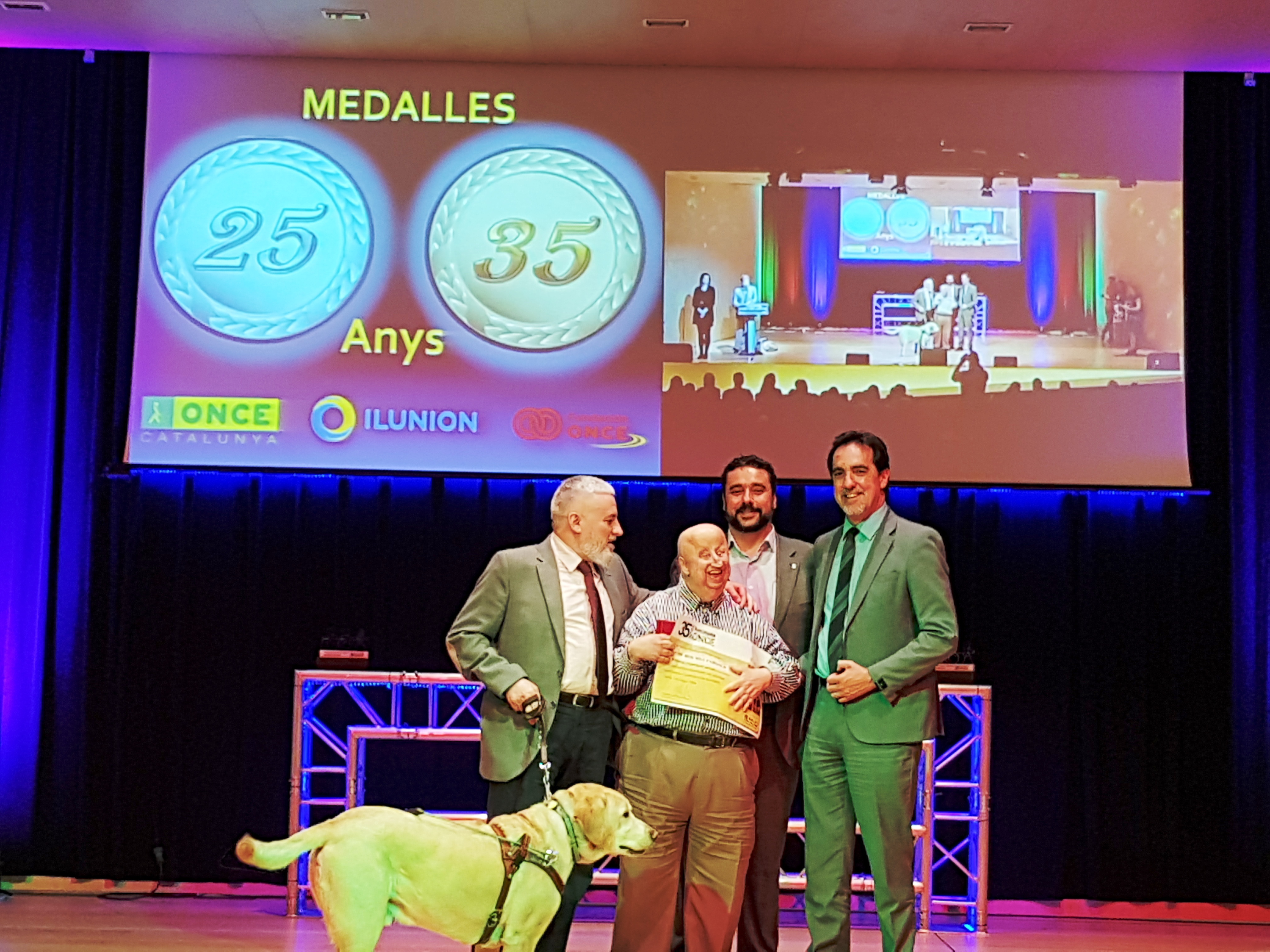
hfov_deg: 67.3
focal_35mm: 26
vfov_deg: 53.1
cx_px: 635
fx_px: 954
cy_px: 476
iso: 100
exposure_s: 1/50
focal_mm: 4.2
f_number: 1.7
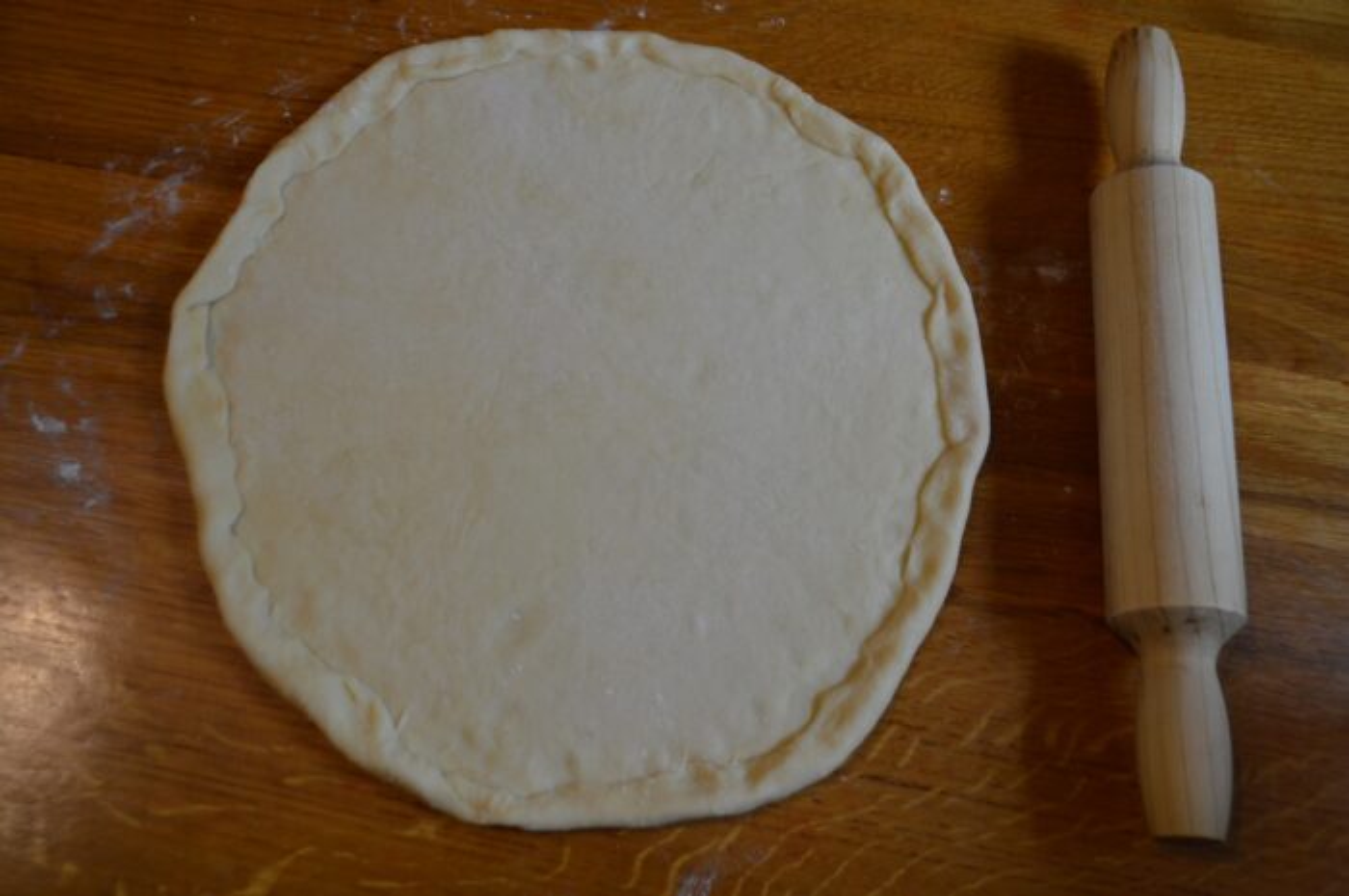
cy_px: 448
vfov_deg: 39.9
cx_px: 674
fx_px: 1235
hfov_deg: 57.3
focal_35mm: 33
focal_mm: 22
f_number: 4
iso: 400
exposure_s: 1/50
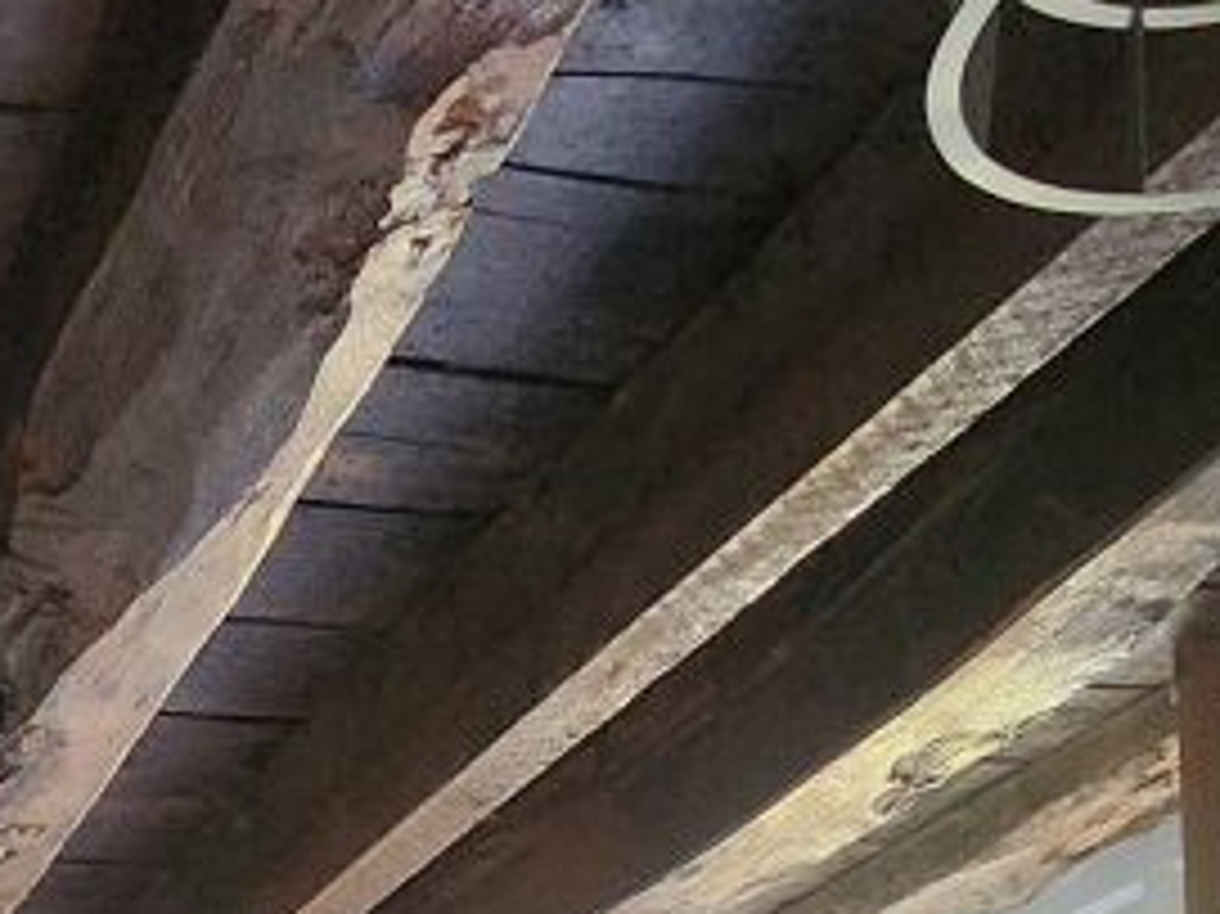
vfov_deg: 17.2
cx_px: 23
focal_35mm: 69
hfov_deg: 26.8
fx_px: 2431
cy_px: 1675
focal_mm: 1.74
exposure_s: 1/50
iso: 200
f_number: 2.2
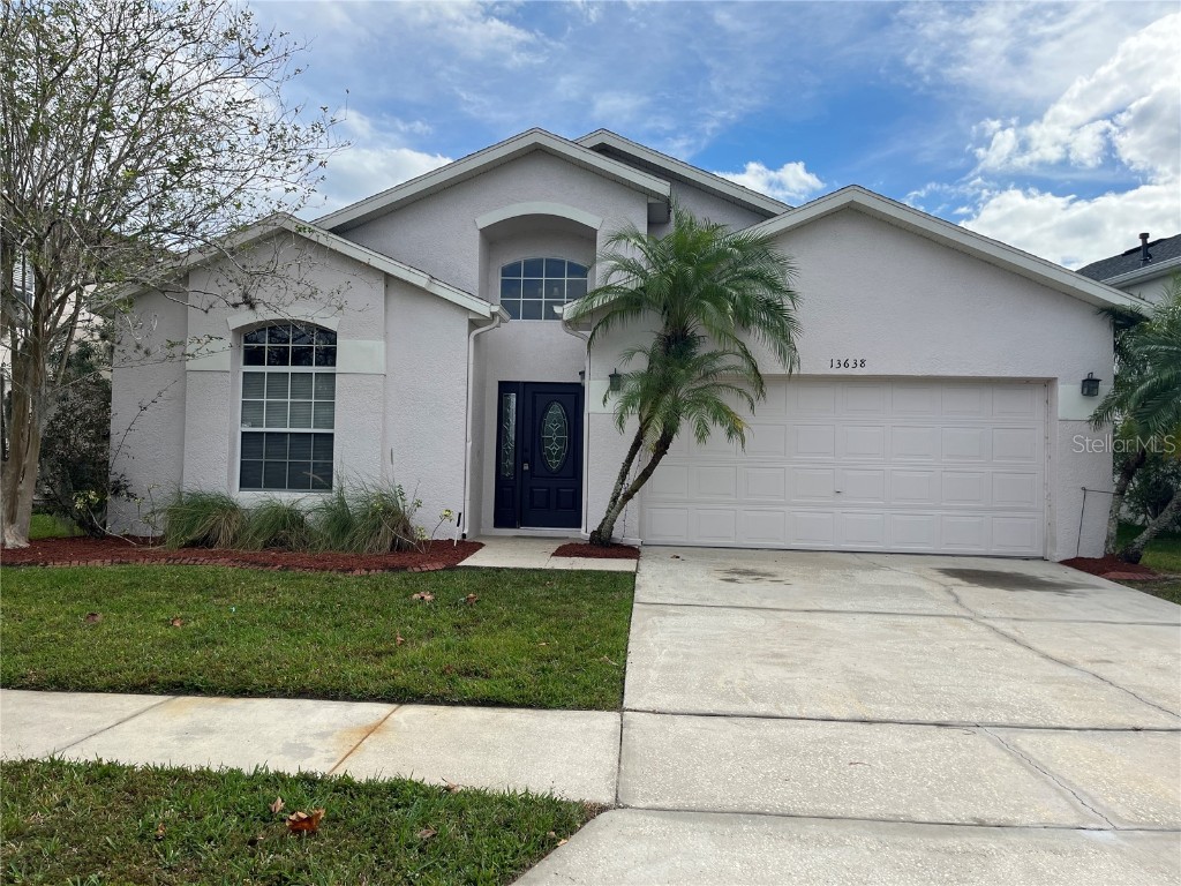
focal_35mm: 26
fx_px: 887
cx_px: 590
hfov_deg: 67.3
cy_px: 443
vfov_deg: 53.1
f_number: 1.6
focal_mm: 5.1
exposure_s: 1/3135
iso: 50
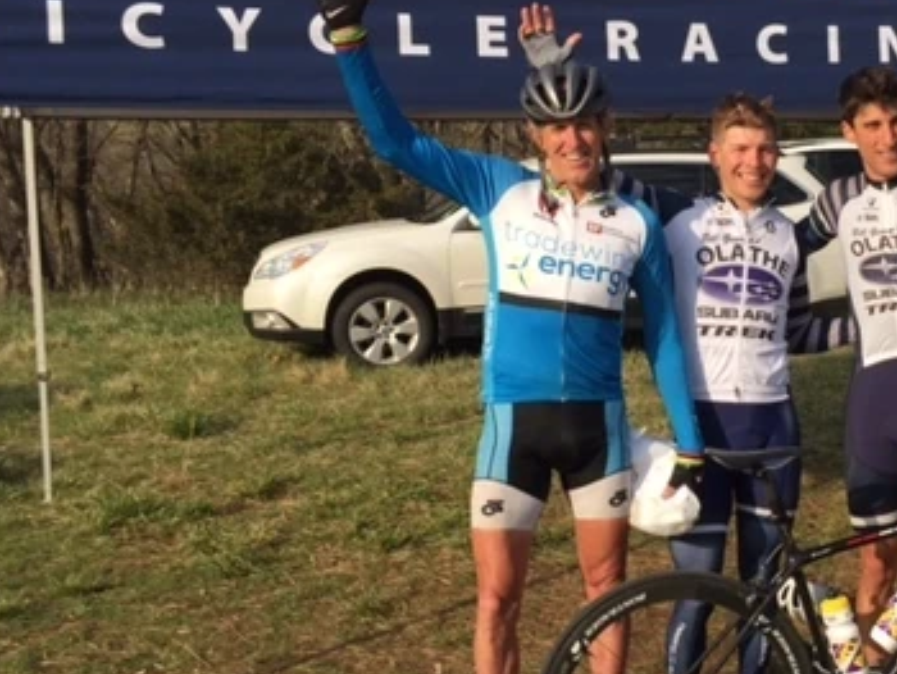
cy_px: 354
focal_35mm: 53
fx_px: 1374
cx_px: 746
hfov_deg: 34.8
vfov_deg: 27.6
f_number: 2.2
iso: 32
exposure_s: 1/1883
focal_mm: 4.15
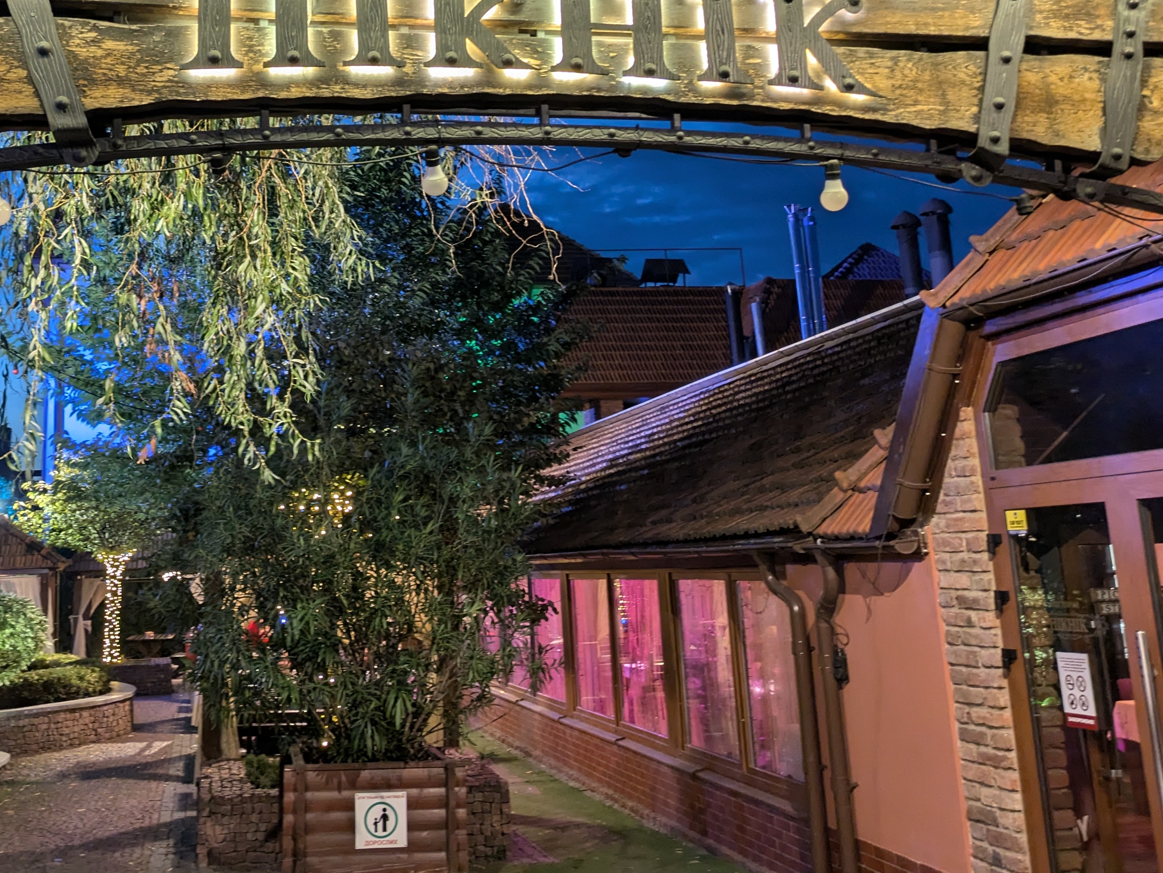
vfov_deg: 34.7
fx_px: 1378
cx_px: 374
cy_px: 268
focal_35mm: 41
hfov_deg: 45.0
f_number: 1.89
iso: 459
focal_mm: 5.43
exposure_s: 1/16.7
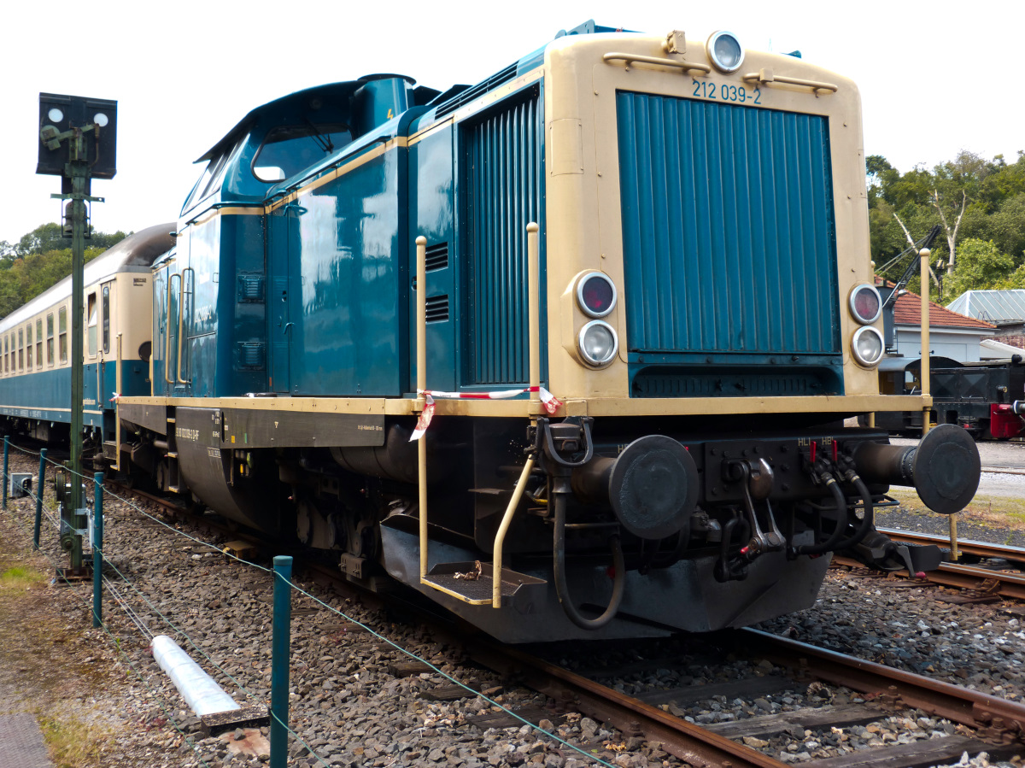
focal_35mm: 38
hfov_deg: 49.0
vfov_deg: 37.7
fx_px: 1125
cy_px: 384
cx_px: 512
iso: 100
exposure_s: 1/250
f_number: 3.1
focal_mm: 6.7
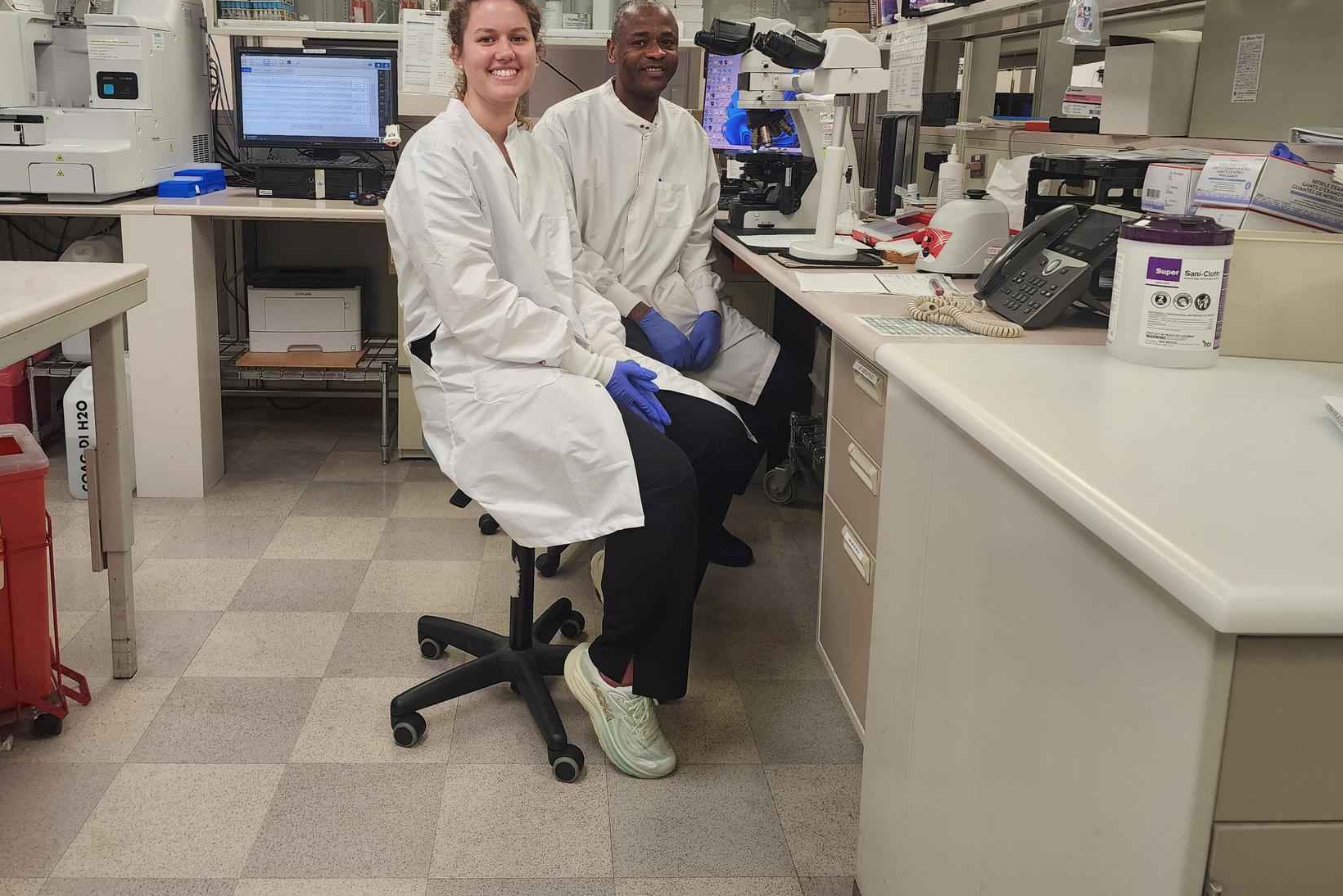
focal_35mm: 28
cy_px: 320
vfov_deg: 45.9
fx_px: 1045
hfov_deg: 65.2
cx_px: 588
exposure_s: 1/120
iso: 125
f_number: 1.8
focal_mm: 6.4
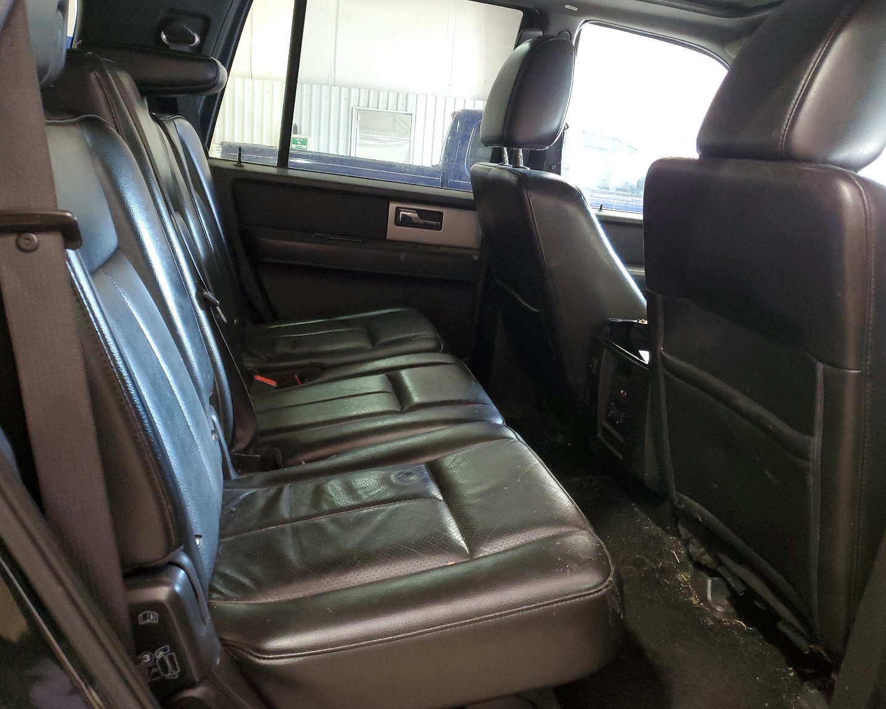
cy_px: 365
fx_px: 734
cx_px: 472
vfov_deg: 51.5
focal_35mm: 28
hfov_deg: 62.2
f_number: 1.5
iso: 296
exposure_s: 1/17
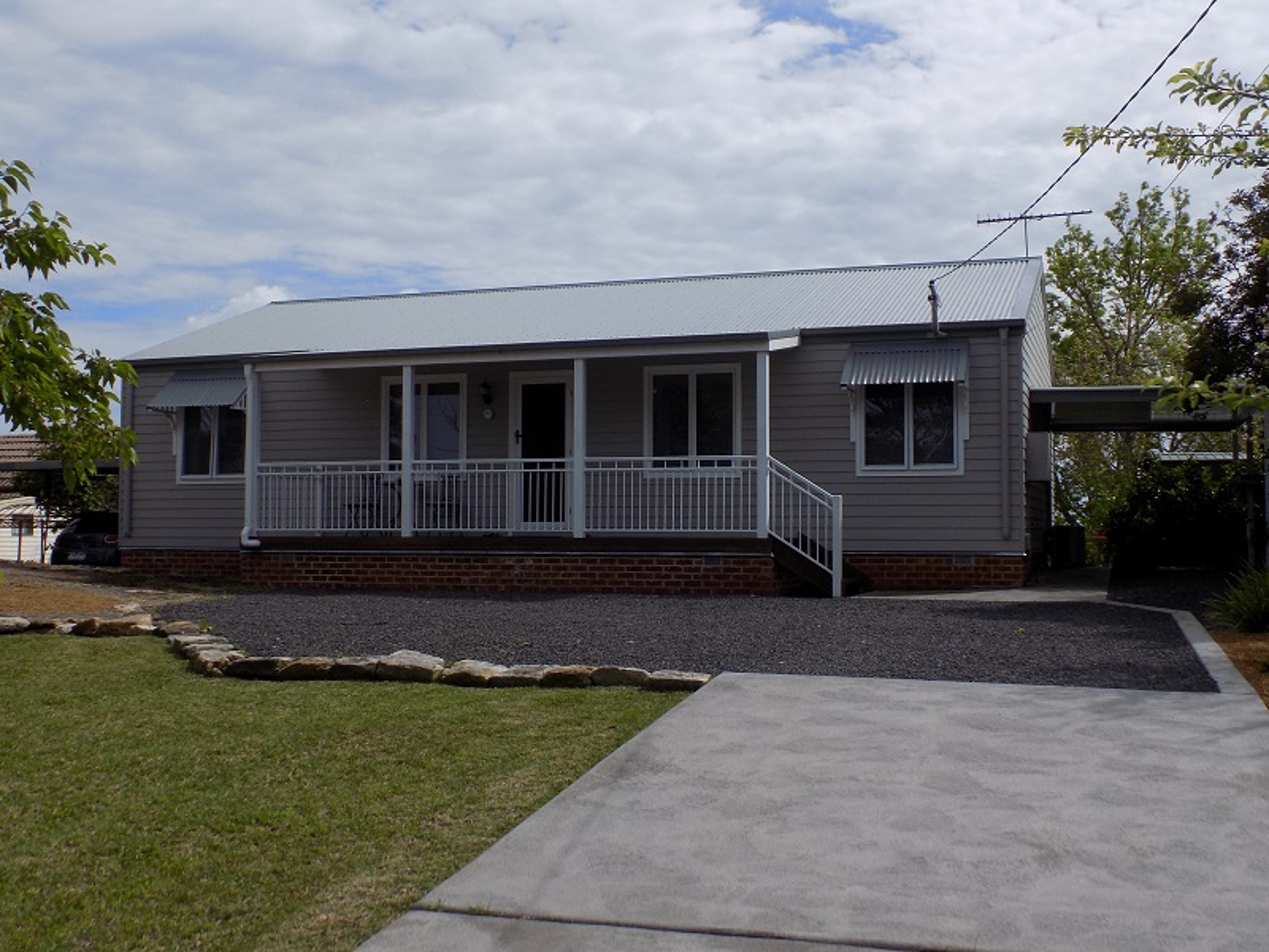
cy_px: 476
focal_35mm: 37
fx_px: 1356
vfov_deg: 38.7
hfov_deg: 50.1
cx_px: 634
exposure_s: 1/1500
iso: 80
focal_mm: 6.6
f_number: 3.5
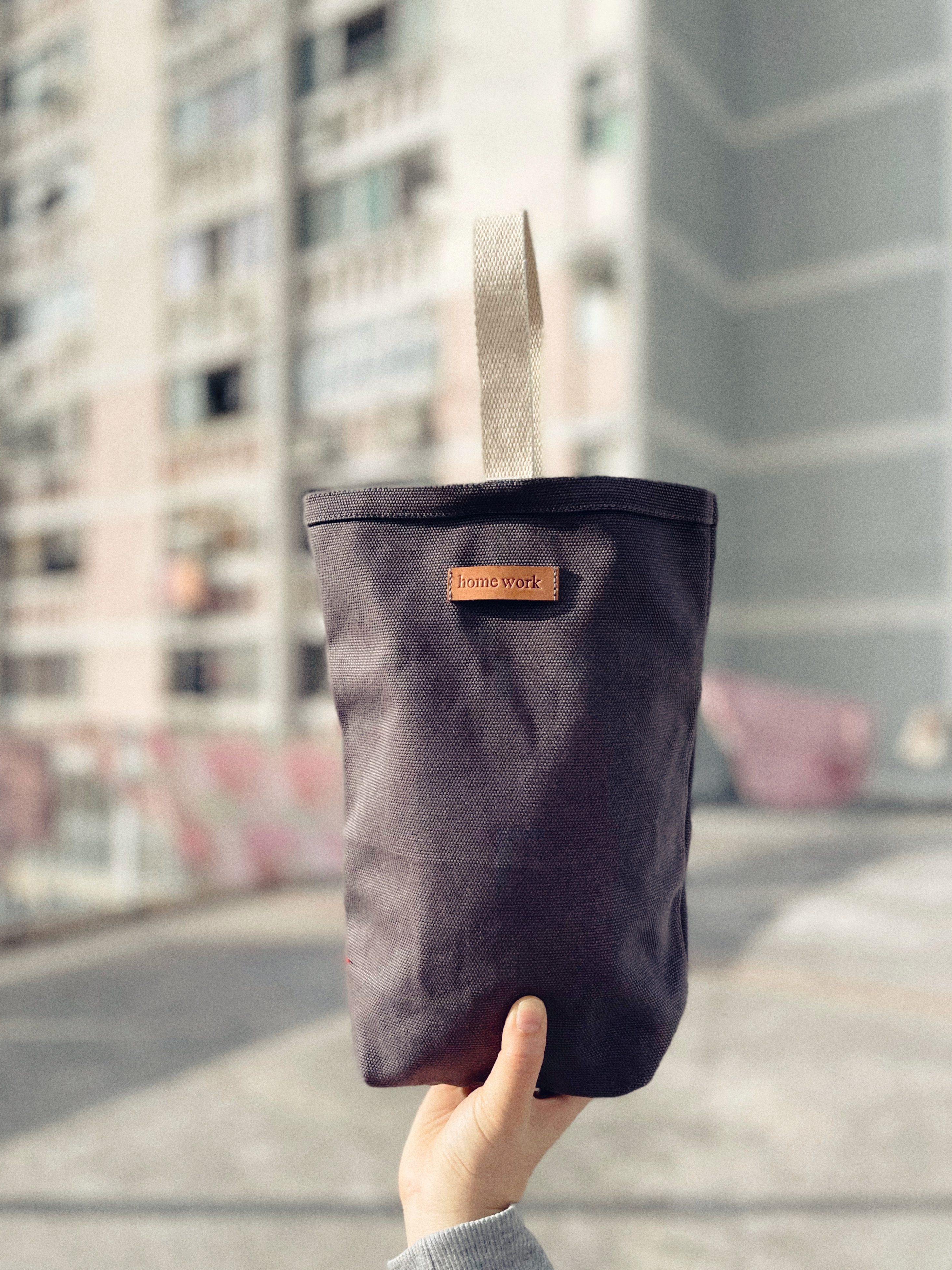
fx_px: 990
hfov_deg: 51.3
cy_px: 639
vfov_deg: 65.3
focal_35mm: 27
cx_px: 488
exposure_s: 1/5376
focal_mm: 5.1
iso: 50
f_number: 1.6
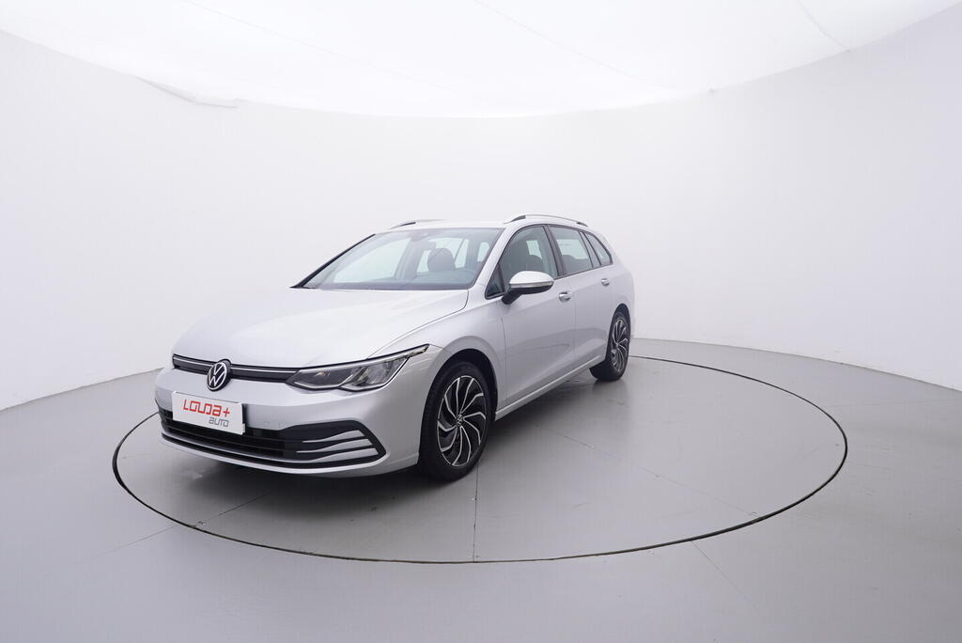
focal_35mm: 22
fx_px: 602
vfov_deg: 56.2
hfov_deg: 77.3
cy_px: 322
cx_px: 481
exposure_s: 1/80
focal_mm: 15
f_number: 5
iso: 200
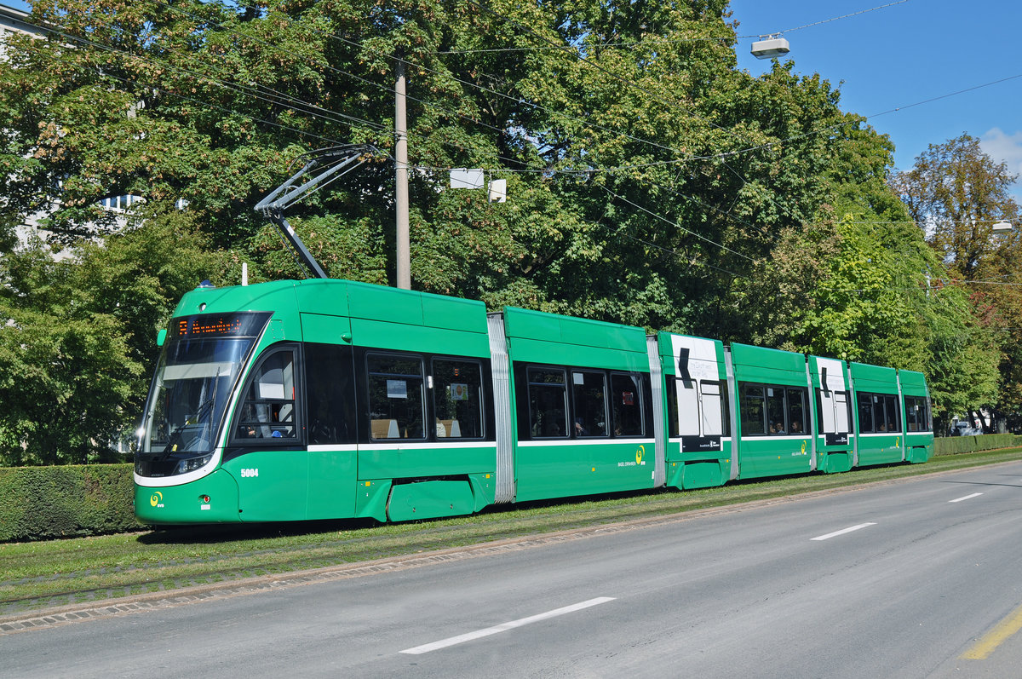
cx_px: 511
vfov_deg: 28.0
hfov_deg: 41.2
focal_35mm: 48
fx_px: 1361
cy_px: 340
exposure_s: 1/320
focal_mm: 32
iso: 200
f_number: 9
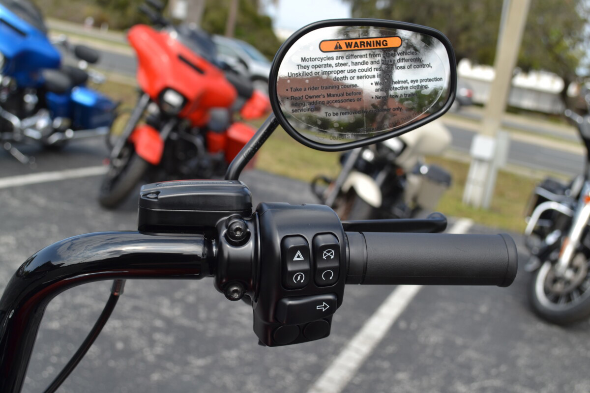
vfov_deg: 25.8
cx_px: 295
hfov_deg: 37.9
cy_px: 196
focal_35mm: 52
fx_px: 860
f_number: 7.1
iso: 100
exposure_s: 1/200
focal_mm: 35
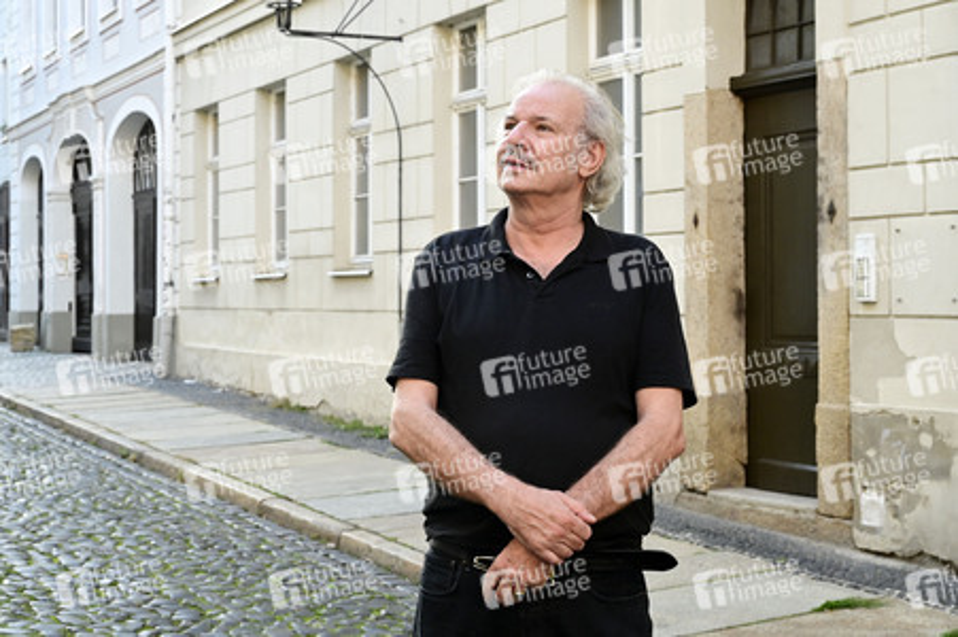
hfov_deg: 38.2
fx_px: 1383
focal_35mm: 52
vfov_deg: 26.0
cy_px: 318
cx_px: 479
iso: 2500
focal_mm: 52
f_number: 9
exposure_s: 1/200
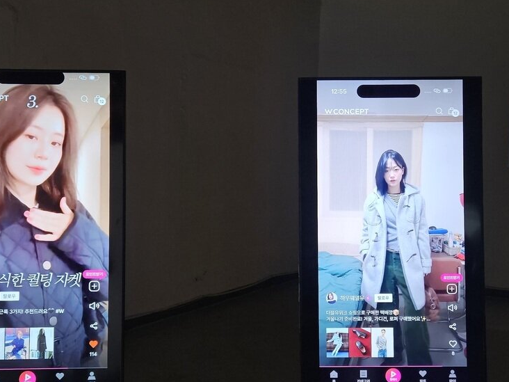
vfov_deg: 32.9
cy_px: 203
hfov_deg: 42.9
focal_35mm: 44
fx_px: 647
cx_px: 244
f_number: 1.8
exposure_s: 1/120
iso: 160
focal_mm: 5.4
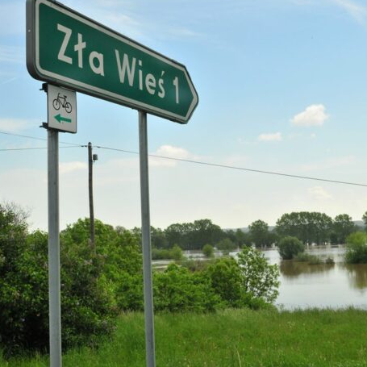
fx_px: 564
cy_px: 181
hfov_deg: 35.4
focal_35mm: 47
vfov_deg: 36.1
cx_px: 270
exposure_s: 1/800
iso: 800
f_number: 14
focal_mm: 24
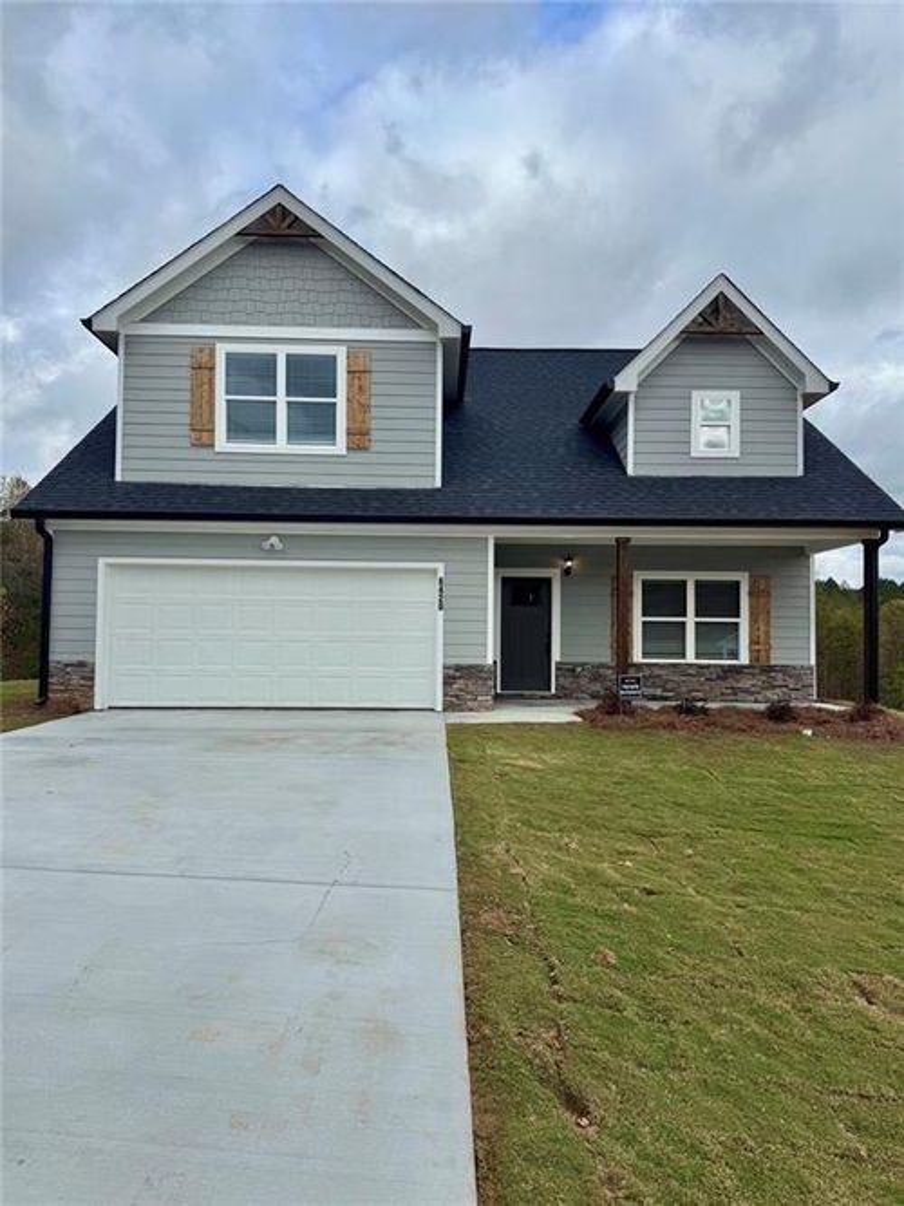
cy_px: 603
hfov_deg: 56.8
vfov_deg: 71.6
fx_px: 836
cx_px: 452
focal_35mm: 24
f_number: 1.78
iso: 80
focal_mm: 6.76
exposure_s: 1/1869
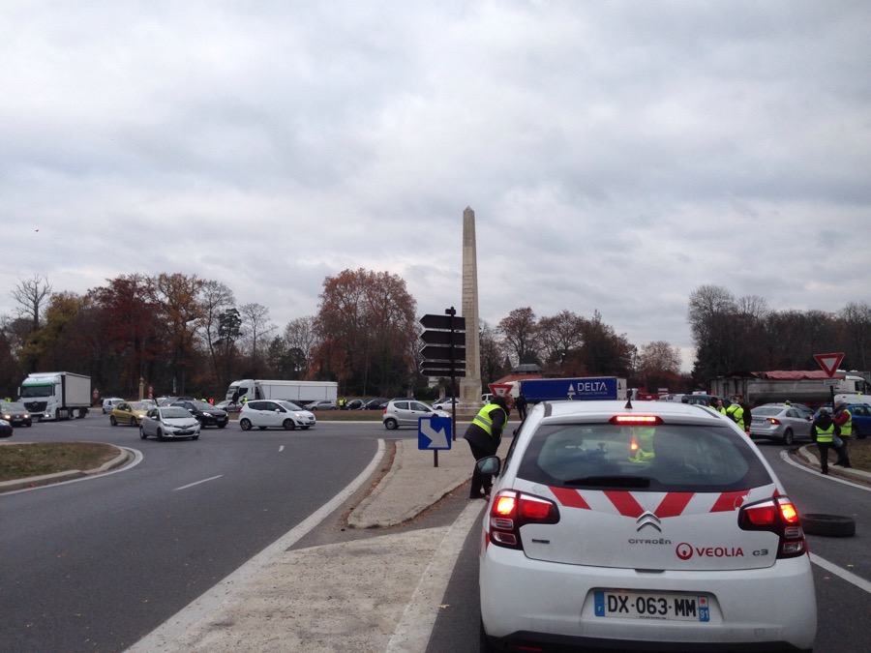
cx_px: 436
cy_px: 326
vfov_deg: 42.9
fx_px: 830
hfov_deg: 55.4
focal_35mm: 33
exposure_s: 1/282
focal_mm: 4.12
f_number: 2.4
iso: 50
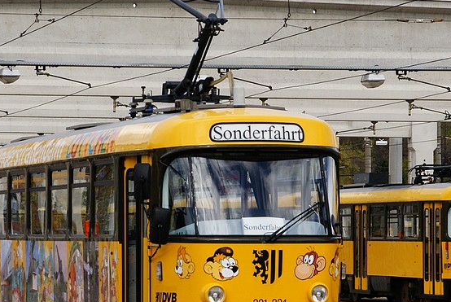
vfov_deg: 6.6
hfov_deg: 9.9
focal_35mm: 208
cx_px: 212
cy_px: 159
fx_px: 2608
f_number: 9
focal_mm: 75
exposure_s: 1/640
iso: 400
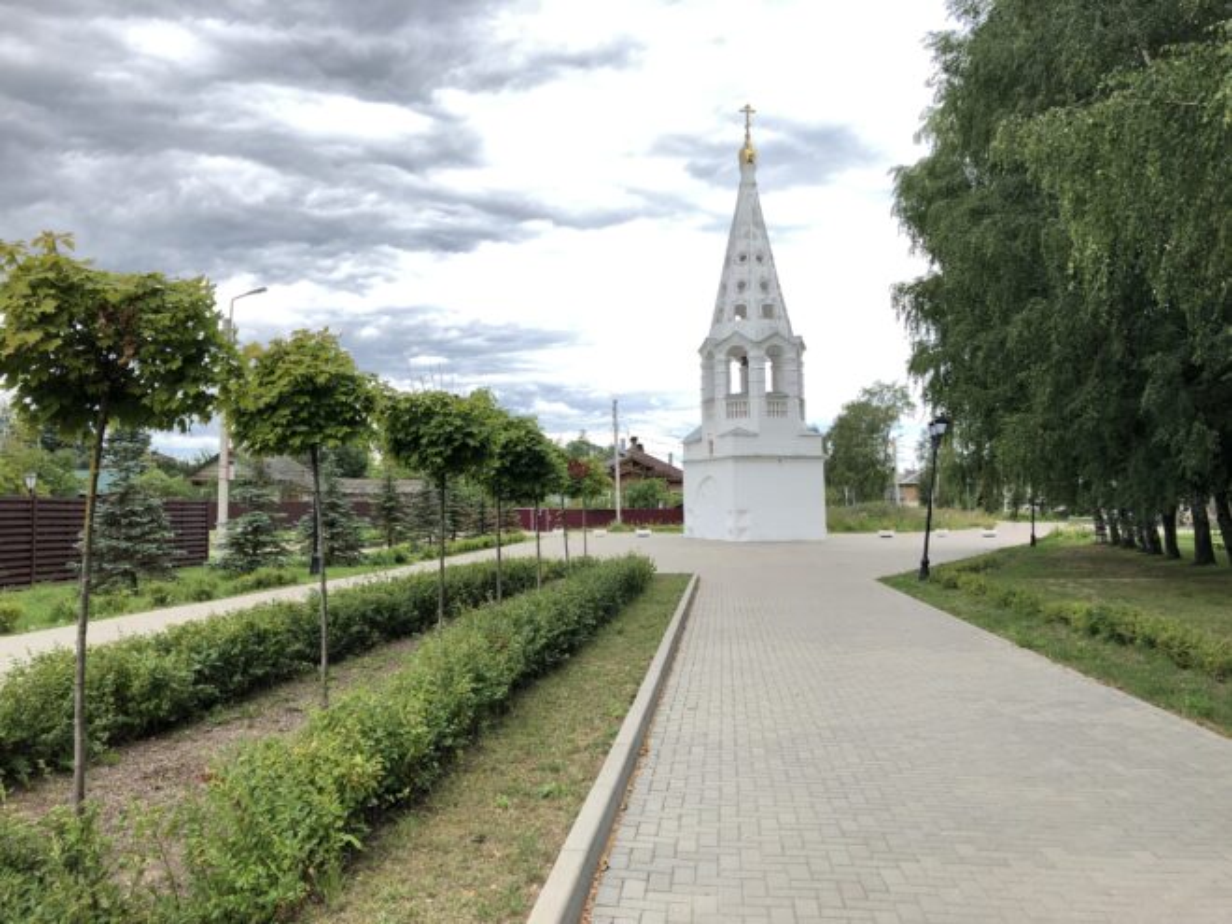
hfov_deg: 63.4
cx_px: 616
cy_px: 462
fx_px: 997
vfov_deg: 49.7
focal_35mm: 28
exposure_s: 1/571
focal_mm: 3.99
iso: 20
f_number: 1.8
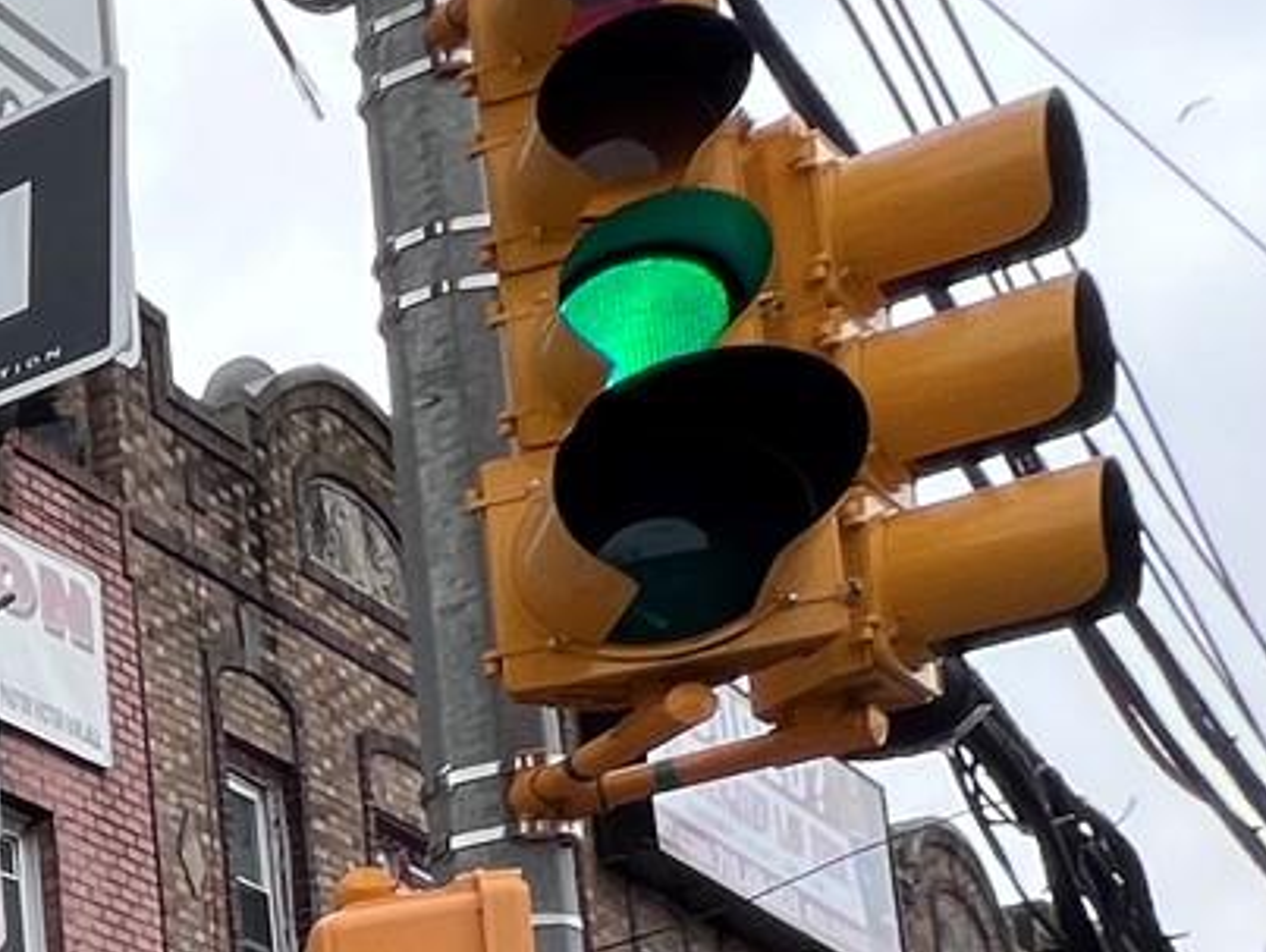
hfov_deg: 15.0
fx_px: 2416
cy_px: 1508
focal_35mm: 66
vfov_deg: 19.0
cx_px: -1816
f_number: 1.8
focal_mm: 1.57
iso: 32
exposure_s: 1/136
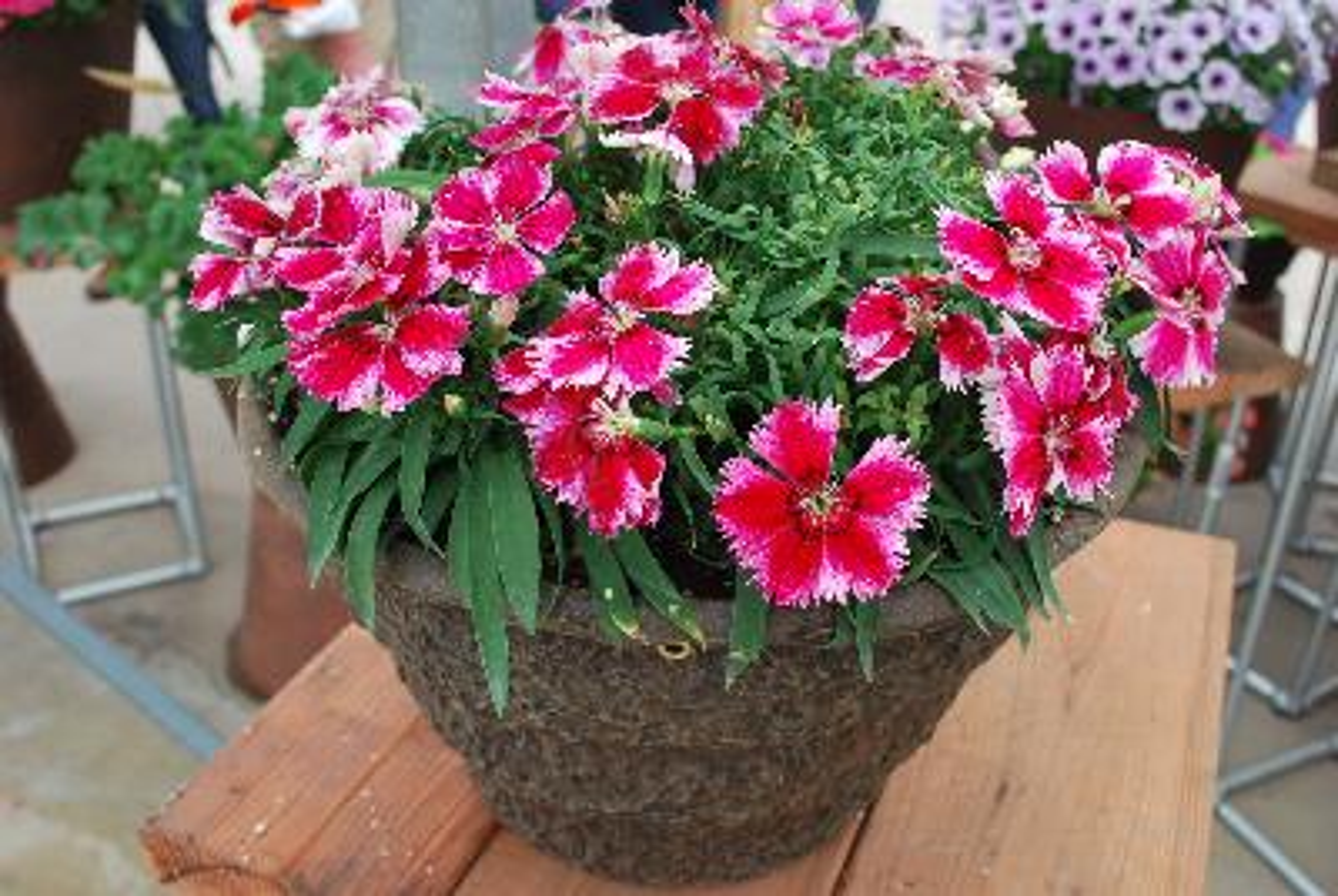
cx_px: 669
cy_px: 448
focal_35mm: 36
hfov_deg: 53.1
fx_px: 1340
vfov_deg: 37.0
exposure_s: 1/60
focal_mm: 24
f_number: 7.1
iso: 200
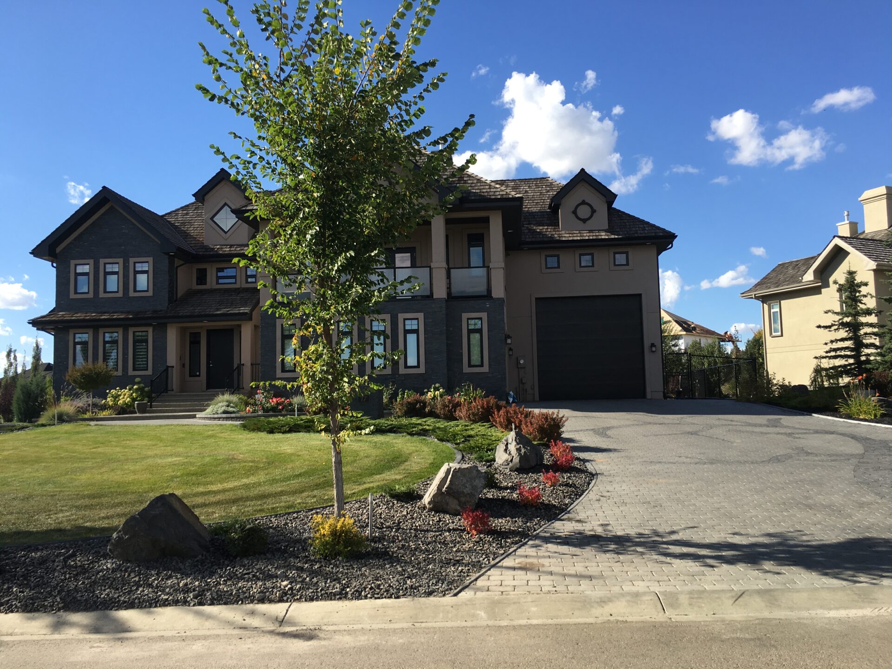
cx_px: 446
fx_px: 747
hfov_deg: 61.7
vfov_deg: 48.2
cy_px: 334
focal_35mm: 29
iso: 25
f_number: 2.2
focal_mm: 4.15
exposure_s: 1/927
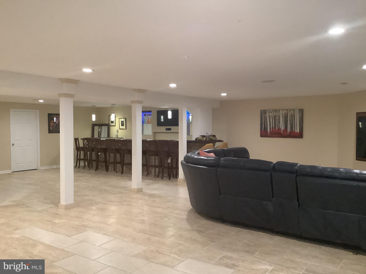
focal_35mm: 31
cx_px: 183
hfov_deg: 58.4
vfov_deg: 45.4
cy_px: 137
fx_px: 328
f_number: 2.4
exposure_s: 1/60
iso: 400
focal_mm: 3.3
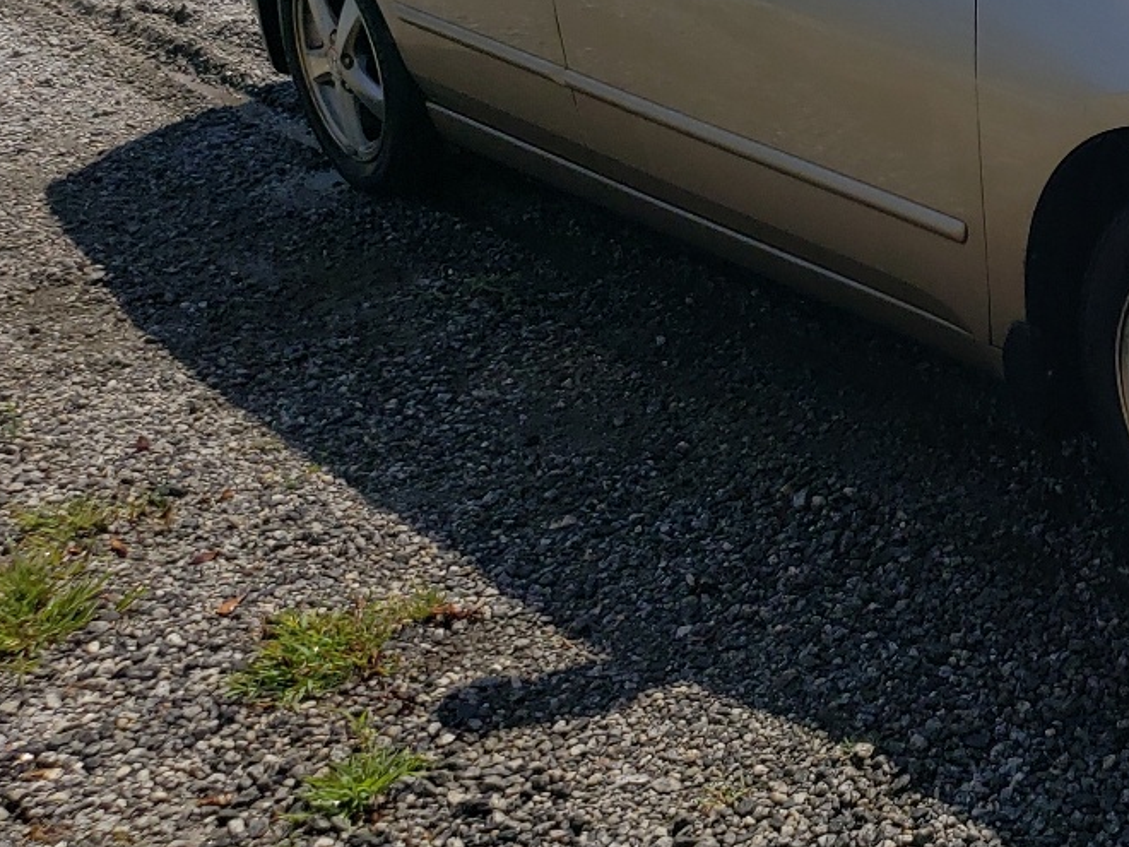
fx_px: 2055
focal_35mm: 63
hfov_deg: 28.0
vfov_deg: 22.7
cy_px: 87
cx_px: 1237
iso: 50
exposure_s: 1/10000
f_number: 1.5
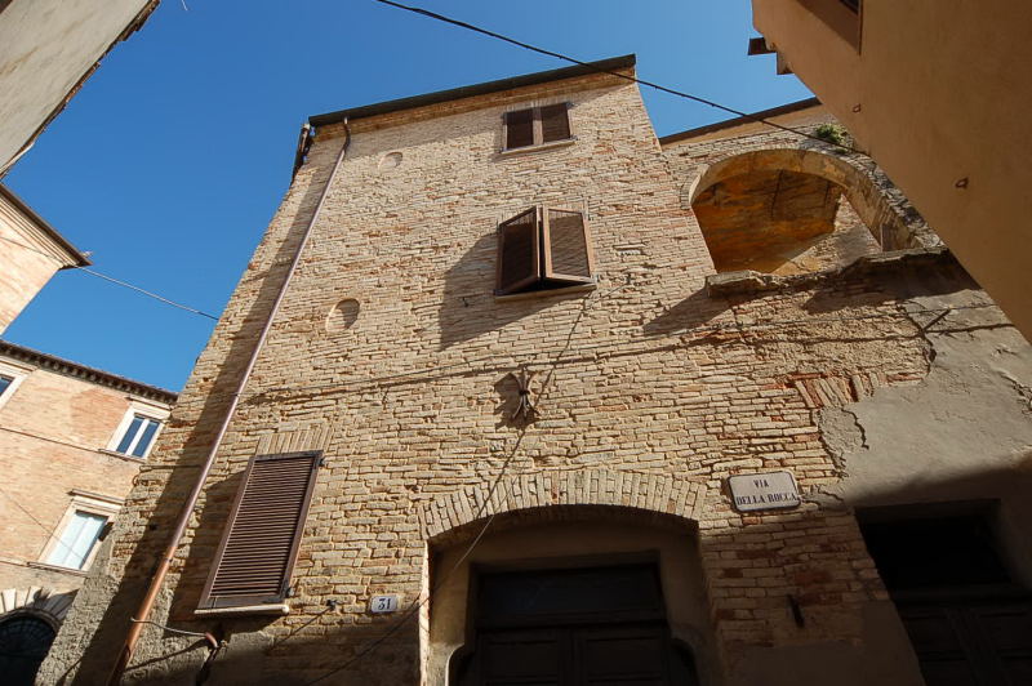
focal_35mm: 18
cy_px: 343
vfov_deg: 67.3
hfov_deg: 90.0
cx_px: 516
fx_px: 516
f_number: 8
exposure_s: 1/250
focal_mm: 12
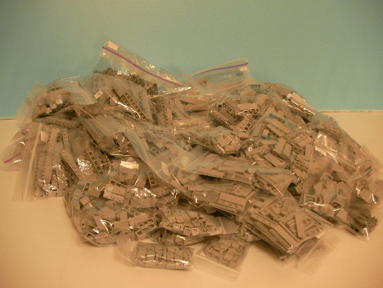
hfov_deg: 49.0
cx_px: 192
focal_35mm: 38
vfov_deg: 37.7
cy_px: 144
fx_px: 420
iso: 200
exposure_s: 1/7.9
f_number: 3.5
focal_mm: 6.3
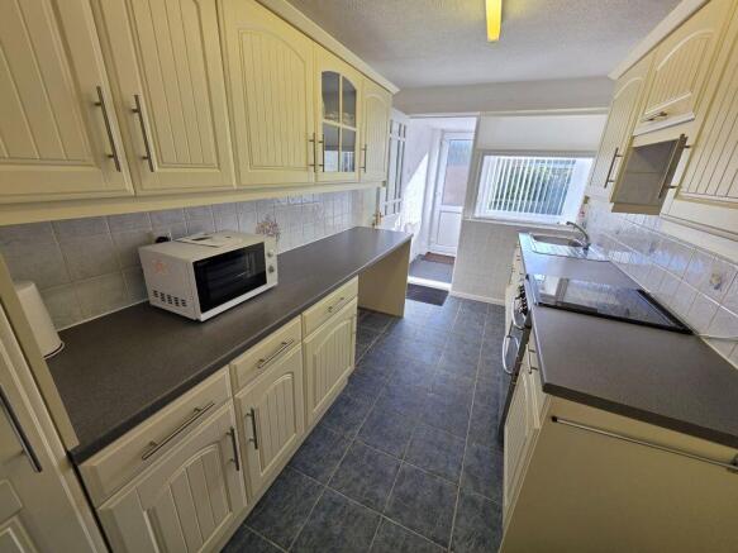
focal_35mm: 13
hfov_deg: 106.2
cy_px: 276
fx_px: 277
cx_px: 369
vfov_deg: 89.9
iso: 32
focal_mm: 2.2
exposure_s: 1/100
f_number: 1.9
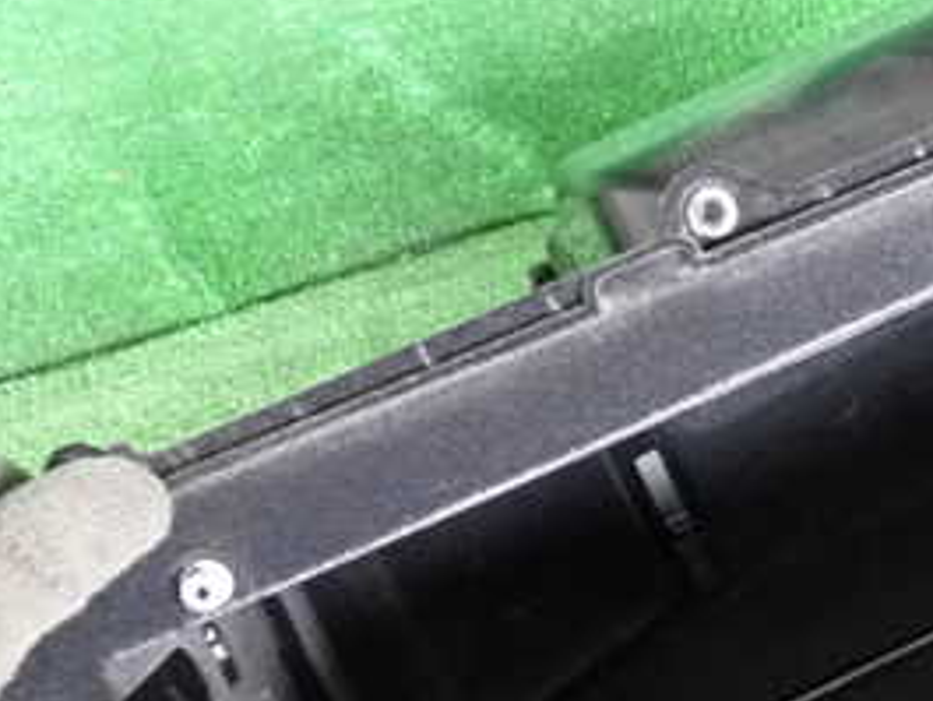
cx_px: 922
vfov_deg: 21.4
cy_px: 539
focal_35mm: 68
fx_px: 1834
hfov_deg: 27.0
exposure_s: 1/125
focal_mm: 5.4
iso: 2000
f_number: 2.3
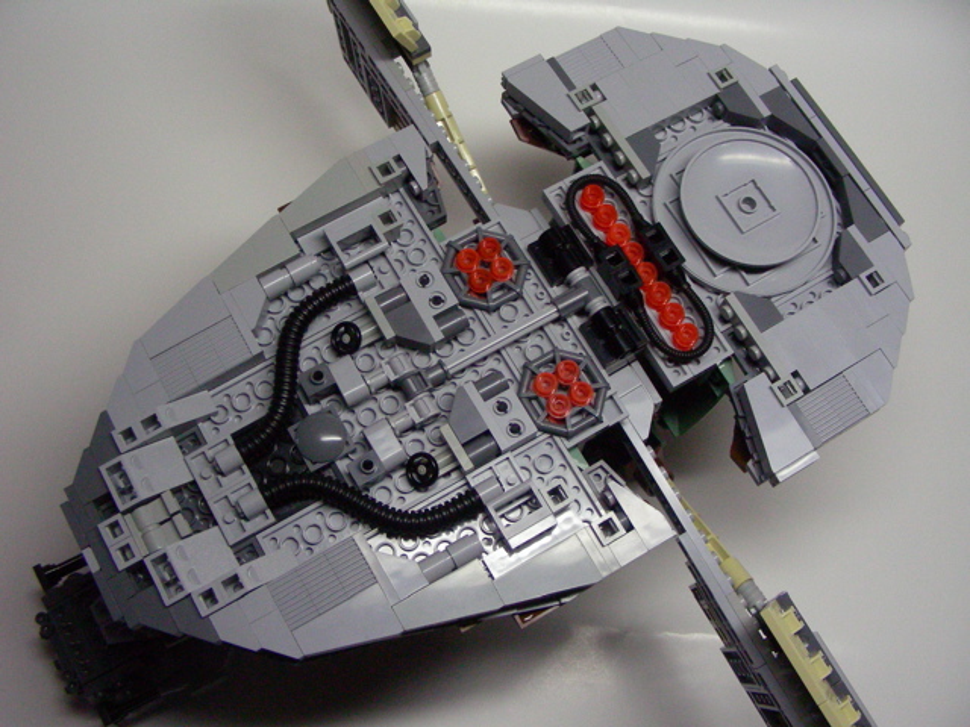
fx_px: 1065
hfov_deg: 49.0
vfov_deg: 37.7
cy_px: 364
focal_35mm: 38
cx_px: 485
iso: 400
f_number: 4
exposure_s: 1/99.3
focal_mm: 6.3
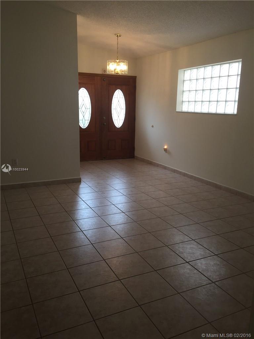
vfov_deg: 61.7
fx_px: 284
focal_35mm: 29
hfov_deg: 48.2
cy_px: 170
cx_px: 127
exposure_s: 1/120
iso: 50
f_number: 2.2
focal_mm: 4.15
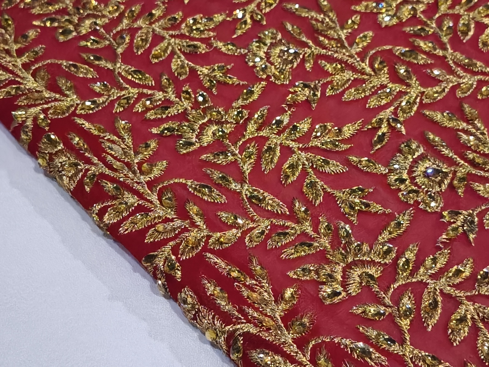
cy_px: 184
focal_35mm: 64
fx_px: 904
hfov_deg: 30.3
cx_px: 244
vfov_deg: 22.9
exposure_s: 1/6400
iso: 5000
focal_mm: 6.57
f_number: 1.6
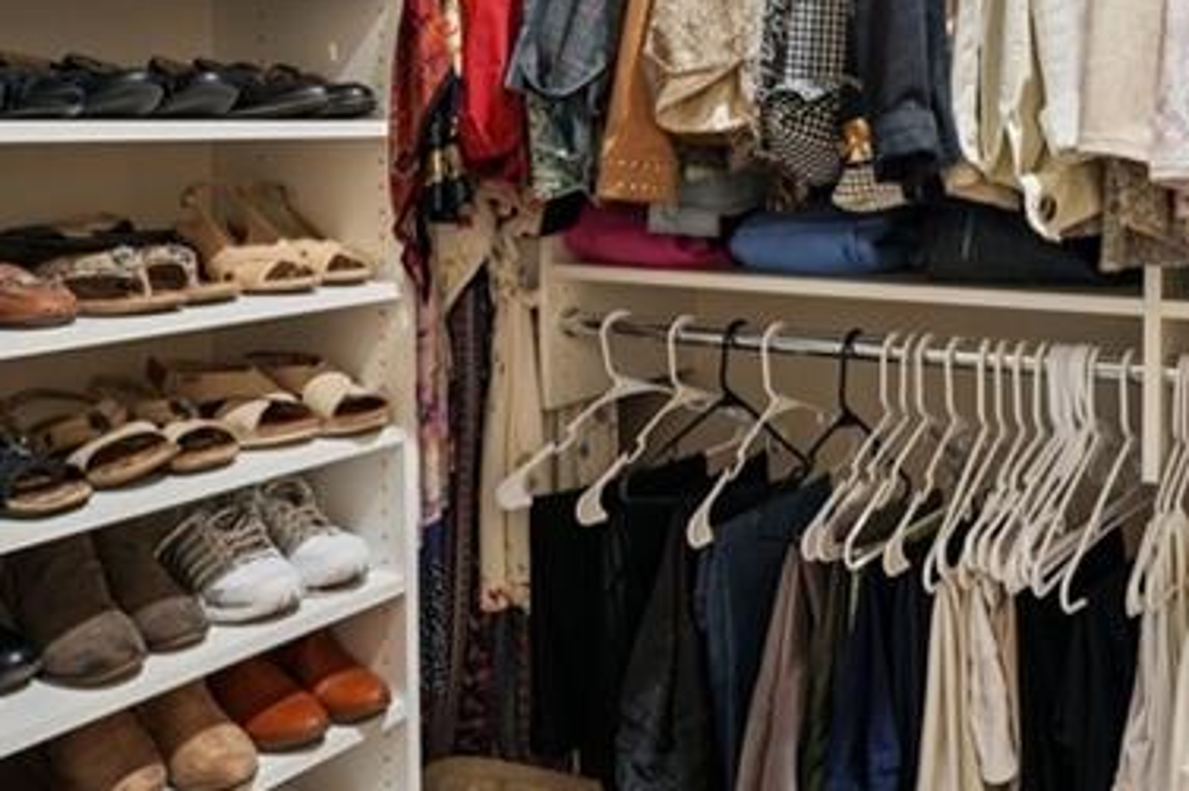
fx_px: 1254
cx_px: 934
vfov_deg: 33.9
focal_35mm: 38
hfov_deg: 48.2
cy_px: 150
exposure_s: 1/6
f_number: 8
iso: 320
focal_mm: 14
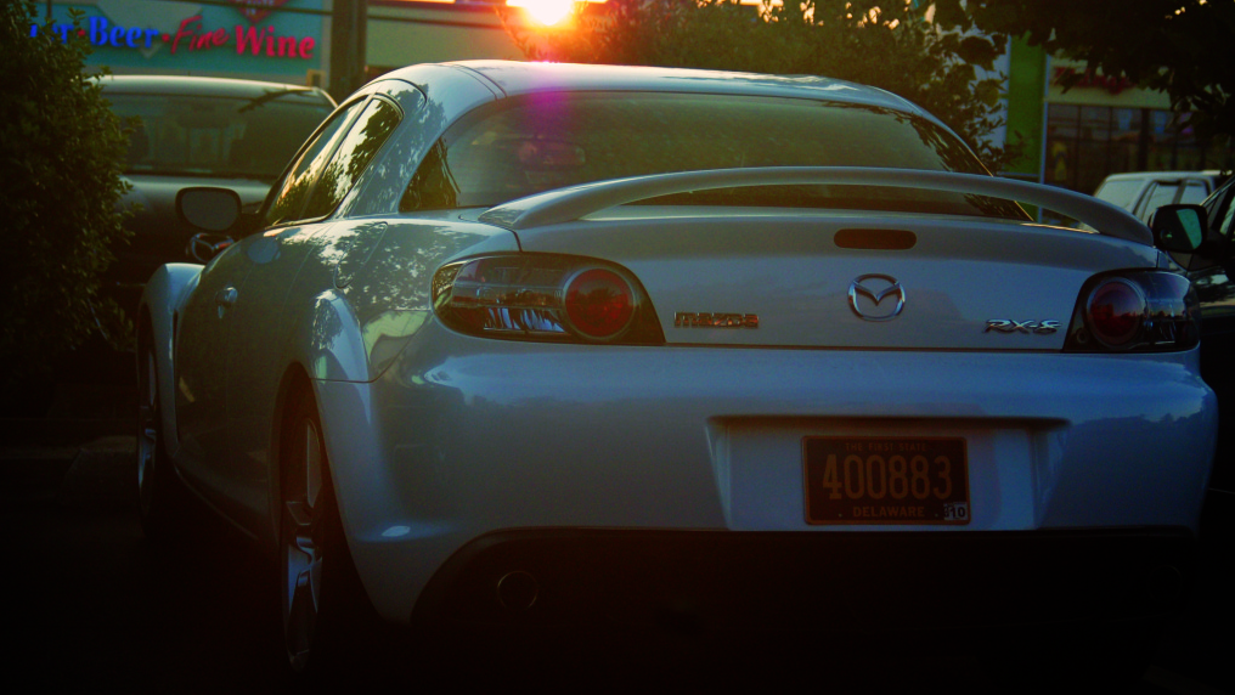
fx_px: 2588
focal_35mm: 79
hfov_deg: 26.8
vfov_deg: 15.3
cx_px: 621
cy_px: 305
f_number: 4.5
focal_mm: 50
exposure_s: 1/320
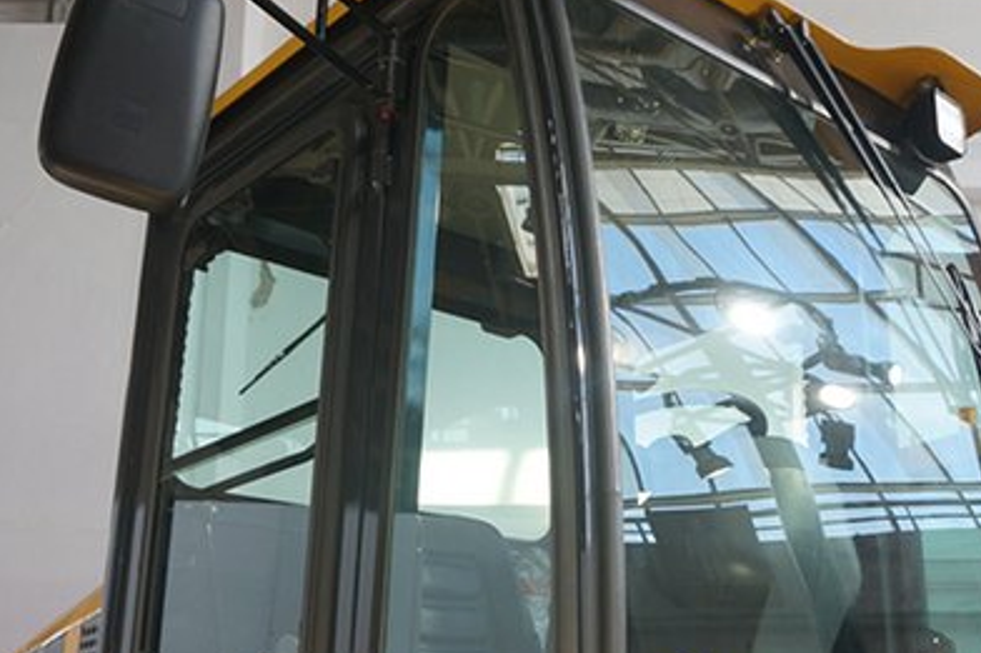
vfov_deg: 26.8
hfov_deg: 39.9
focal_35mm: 49
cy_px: 554
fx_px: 1335
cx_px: 656
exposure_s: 1/60
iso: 160
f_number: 4
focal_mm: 16
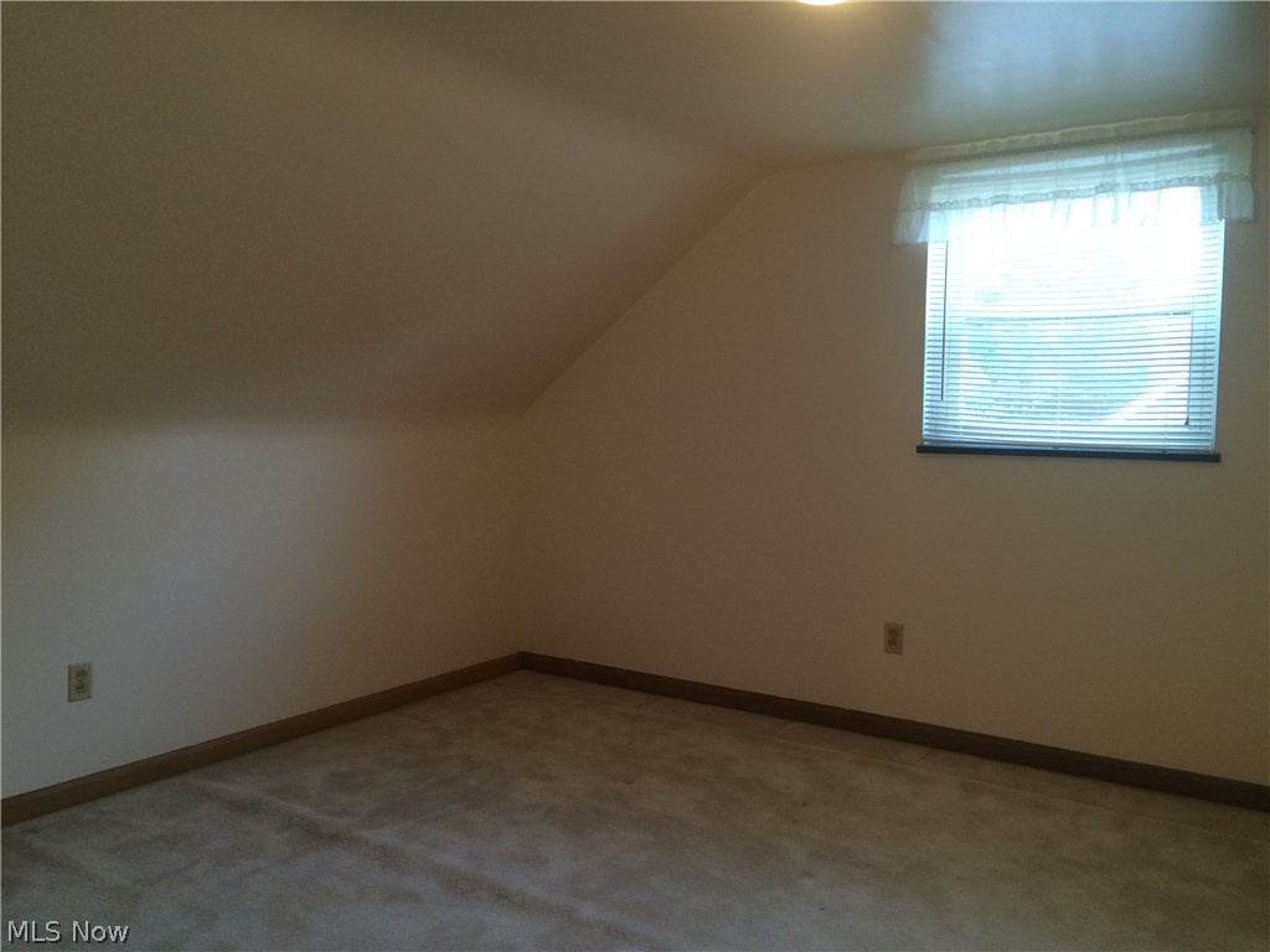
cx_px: 635
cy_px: 476
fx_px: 1064
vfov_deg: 48.2
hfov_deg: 61.7
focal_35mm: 29
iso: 100
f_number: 2.2
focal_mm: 4.15
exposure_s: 1/30
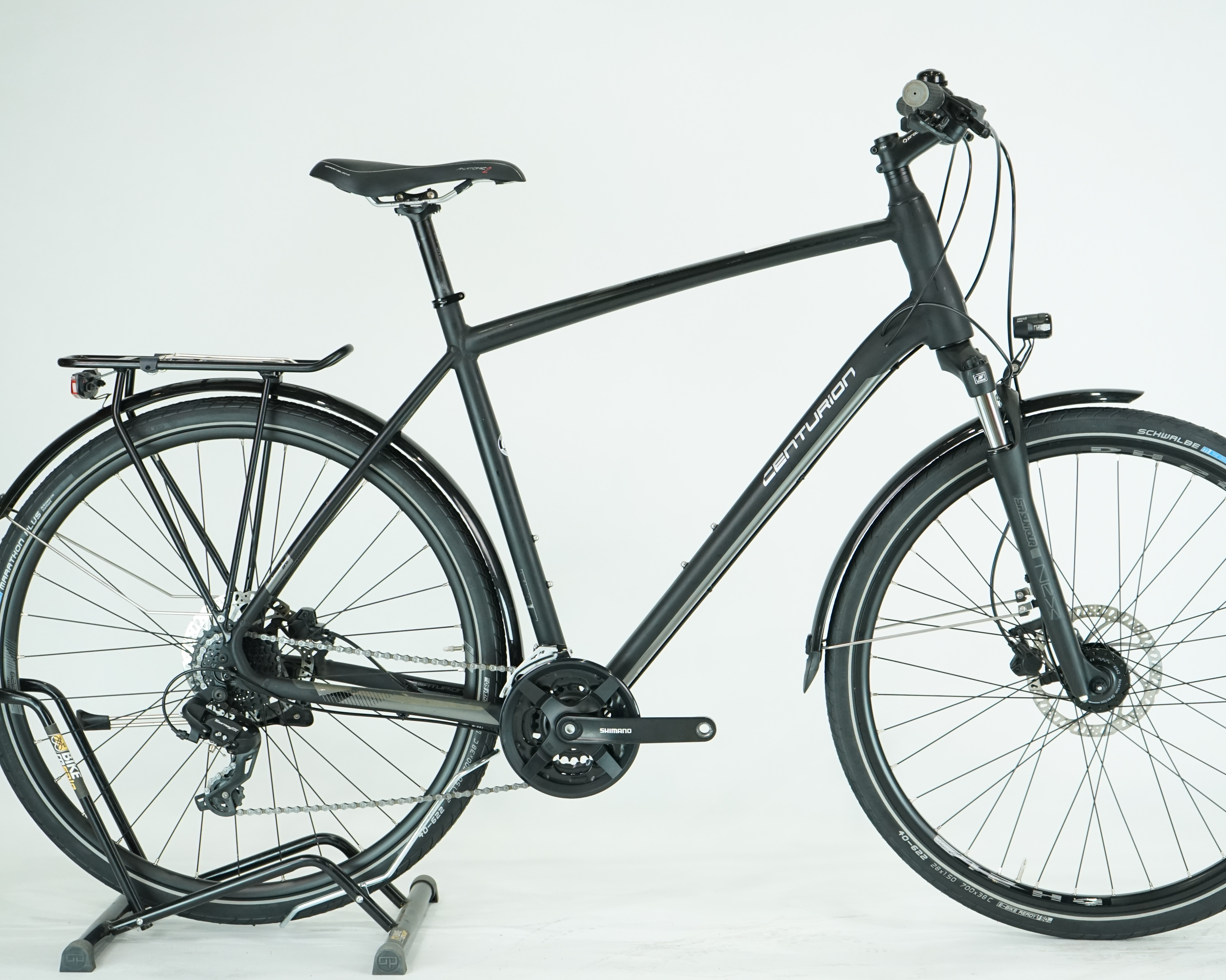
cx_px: 678
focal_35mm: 71
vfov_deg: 21.6
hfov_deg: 26.8
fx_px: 2576
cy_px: 490
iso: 1600
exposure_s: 1/200
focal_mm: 63
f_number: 5.6
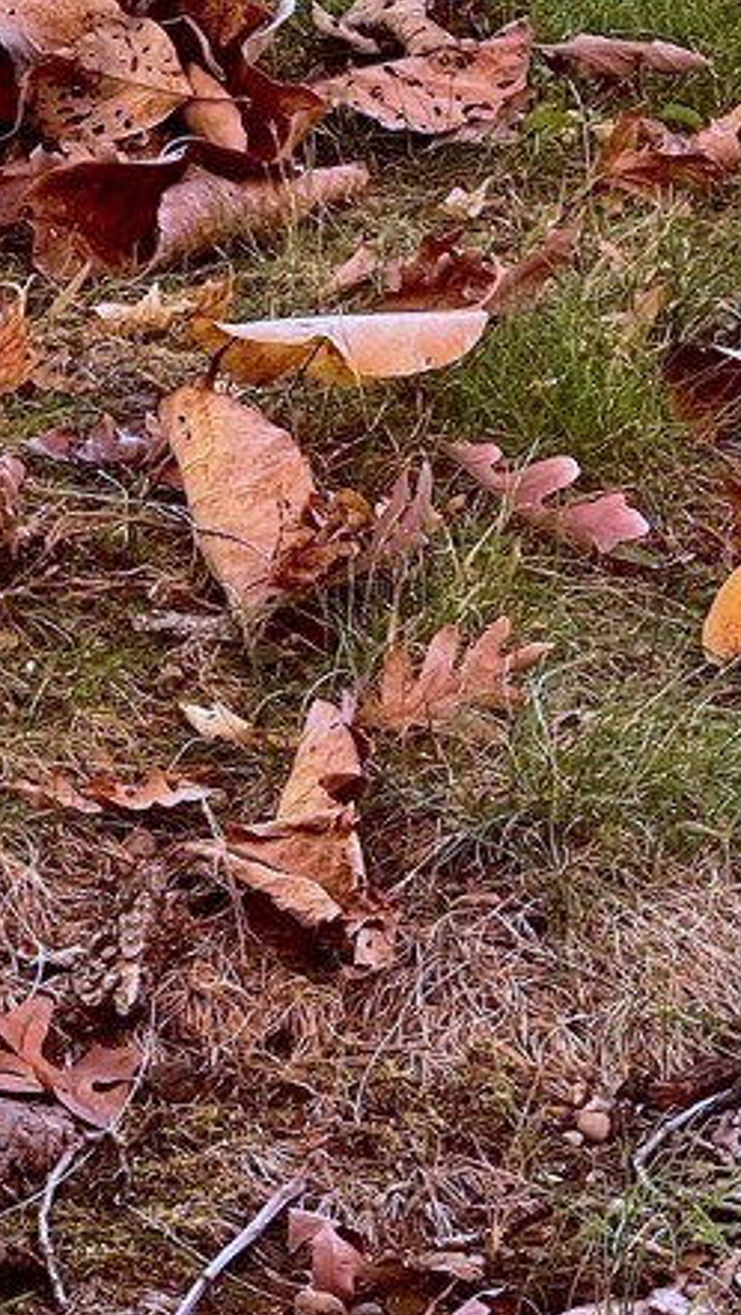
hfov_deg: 5.0
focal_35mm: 243
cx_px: 1059
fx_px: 8478
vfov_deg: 8.9
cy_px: 425
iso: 50
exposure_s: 1/99
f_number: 2.8
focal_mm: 9
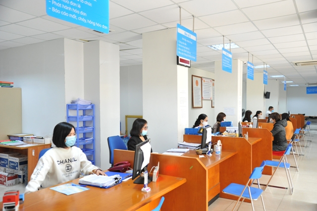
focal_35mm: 31
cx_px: 158
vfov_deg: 42.3
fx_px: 273
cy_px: 106
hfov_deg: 60.3
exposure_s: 1/100
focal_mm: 31
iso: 2500
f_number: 4
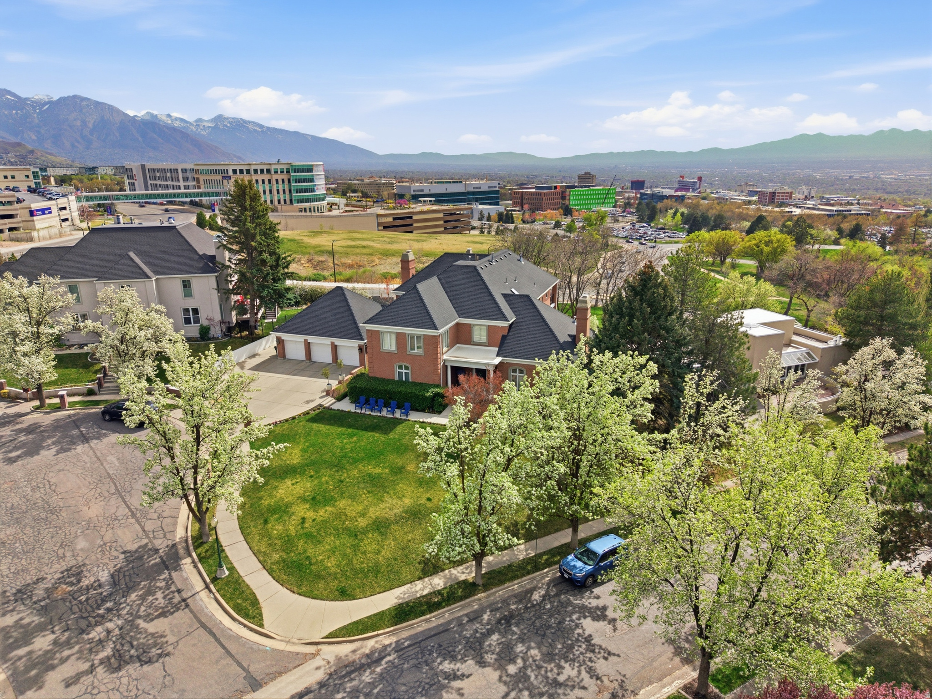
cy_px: 350
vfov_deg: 56.8
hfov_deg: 71.6
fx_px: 646
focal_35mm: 24
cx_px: 466
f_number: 1.8
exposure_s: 1/8000
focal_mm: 8.7
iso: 160
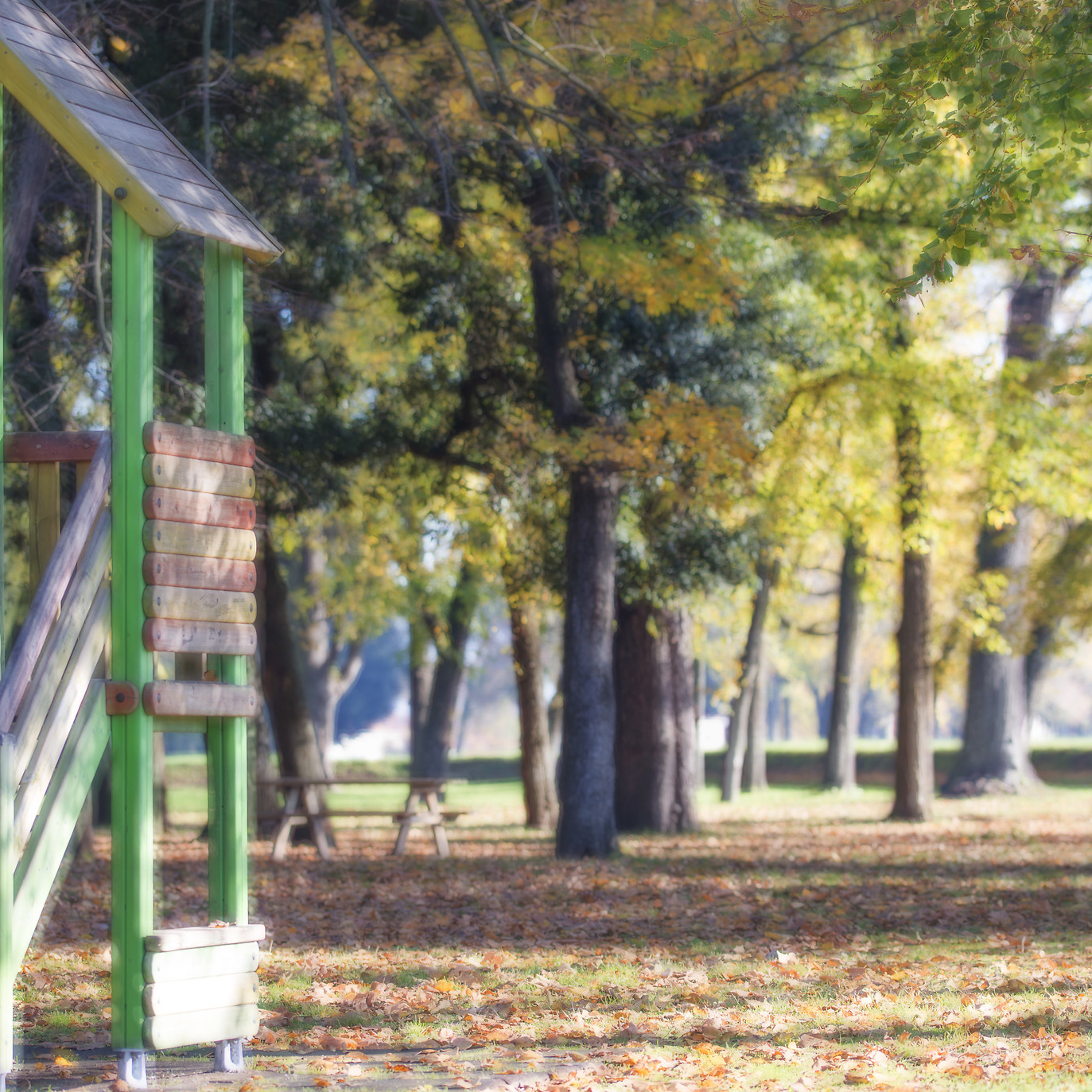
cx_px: 615
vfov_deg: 11.2
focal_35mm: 156
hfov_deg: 11.2
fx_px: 5568
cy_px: 489
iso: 125
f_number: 3.5
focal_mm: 105
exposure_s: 1/160
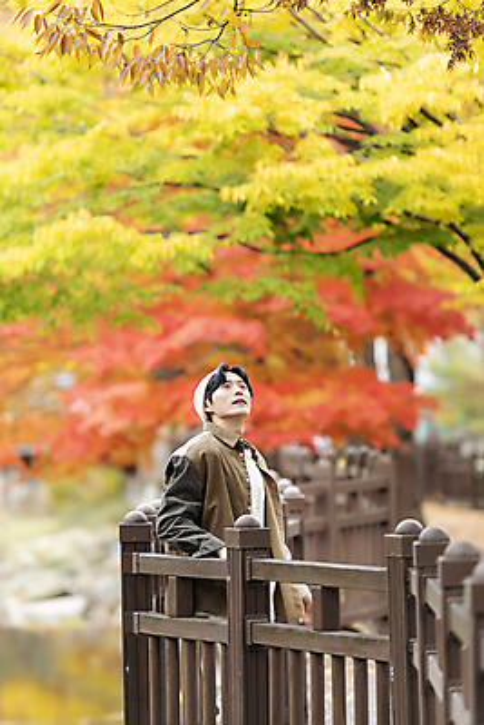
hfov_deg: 8.3
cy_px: 362
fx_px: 3324
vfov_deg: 12.4
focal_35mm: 165
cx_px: 242
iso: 400
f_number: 2.8
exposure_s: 1/200
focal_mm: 165
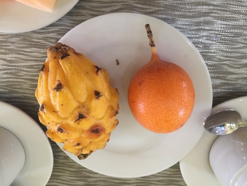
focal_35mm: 29
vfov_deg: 48.2
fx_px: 207
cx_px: 124
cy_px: 93
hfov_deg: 61.7
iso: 125
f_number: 2.2
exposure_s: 1/30
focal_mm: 4.15
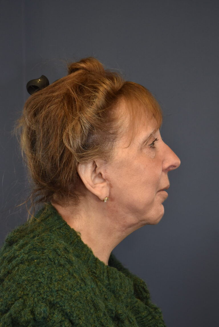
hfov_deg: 17.5
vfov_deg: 26.0
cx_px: 110
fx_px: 710
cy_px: 164
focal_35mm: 78
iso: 800
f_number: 7.1
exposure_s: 1/60
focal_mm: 52
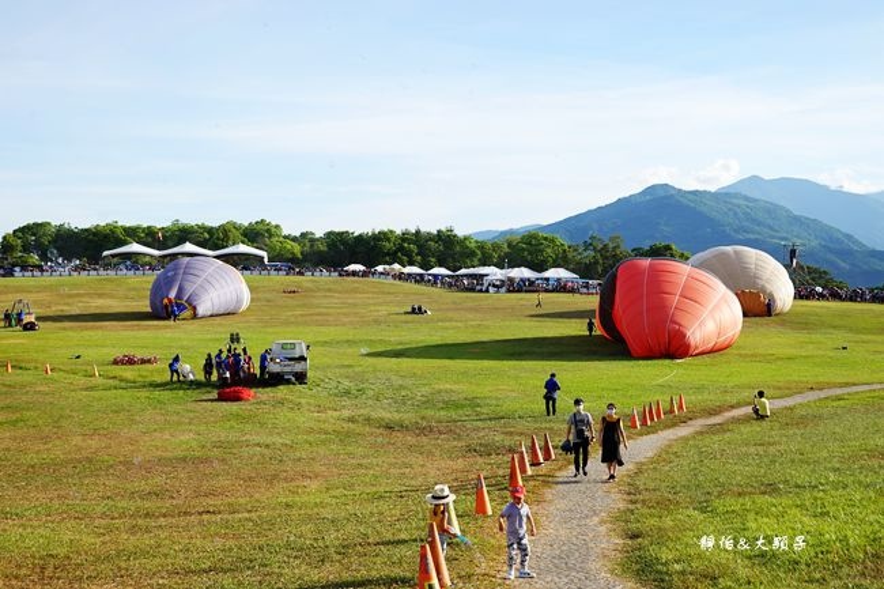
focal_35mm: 46
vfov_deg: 29.2
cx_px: 442
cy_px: 294
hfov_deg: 42.8
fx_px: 1129
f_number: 4
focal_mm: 16.86
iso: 125
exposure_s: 1/640
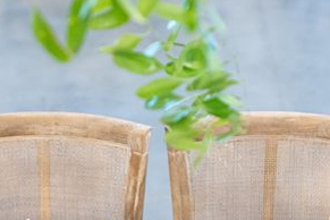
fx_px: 1192
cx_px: 145
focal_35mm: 130
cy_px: 293
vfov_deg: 10.3
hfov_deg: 15.8
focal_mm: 35
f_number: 1.8
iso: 1600
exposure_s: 1/200
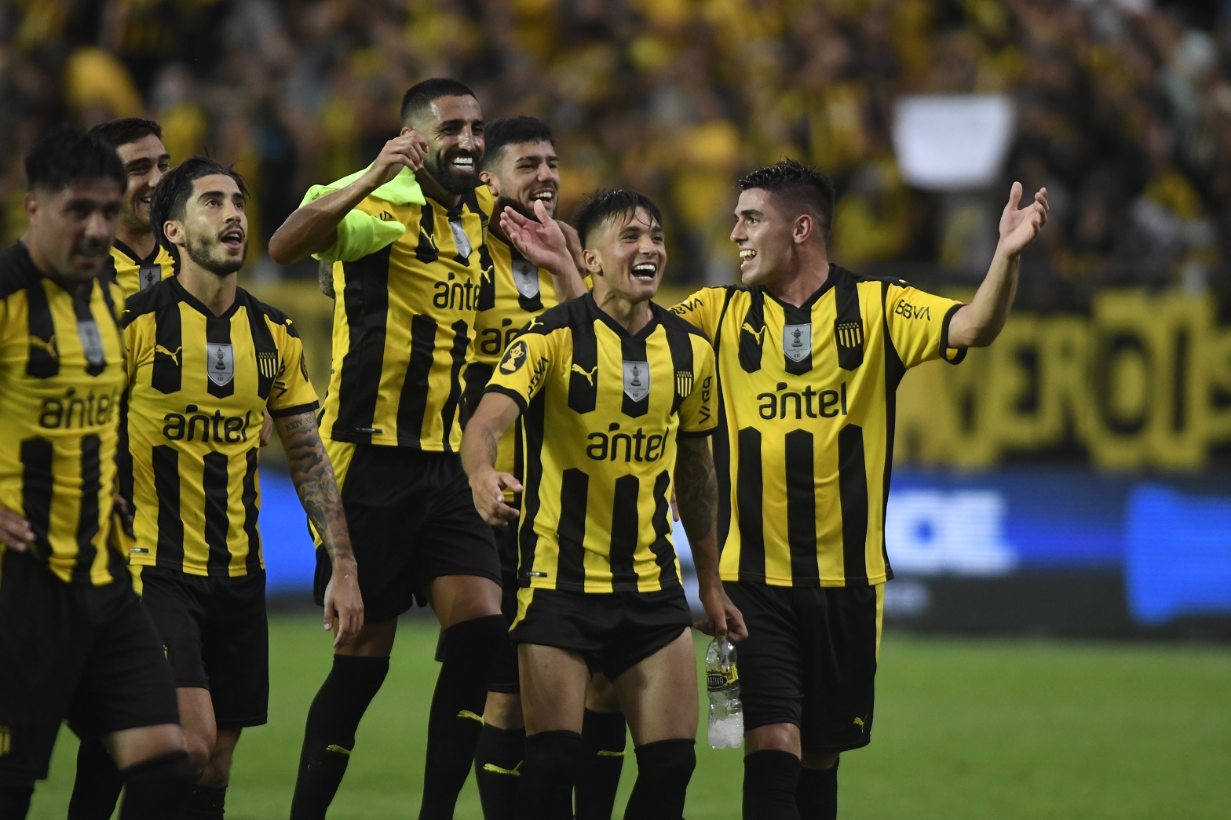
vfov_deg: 3.1
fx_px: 15385
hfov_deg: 4.6
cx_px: 616
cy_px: 410
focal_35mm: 450
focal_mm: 300
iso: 3200
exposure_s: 1/2000
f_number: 2.8
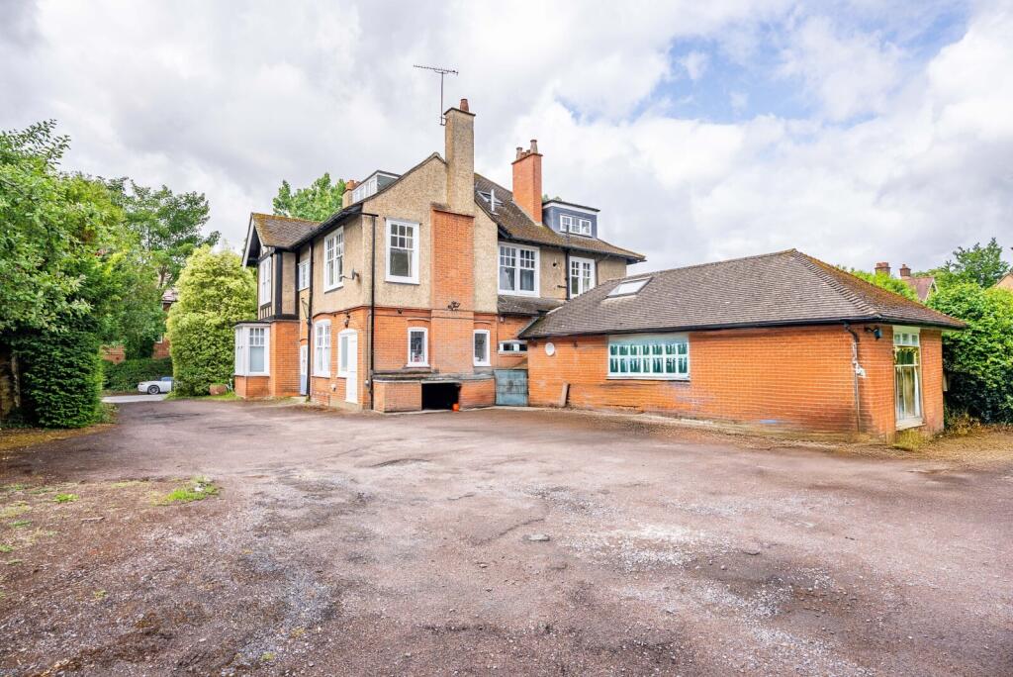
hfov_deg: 90.0
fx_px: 507
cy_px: 338
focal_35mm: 18
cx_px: 506
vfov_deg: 67.5
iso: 80
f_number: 6.3
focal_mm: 18
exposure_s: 1/160
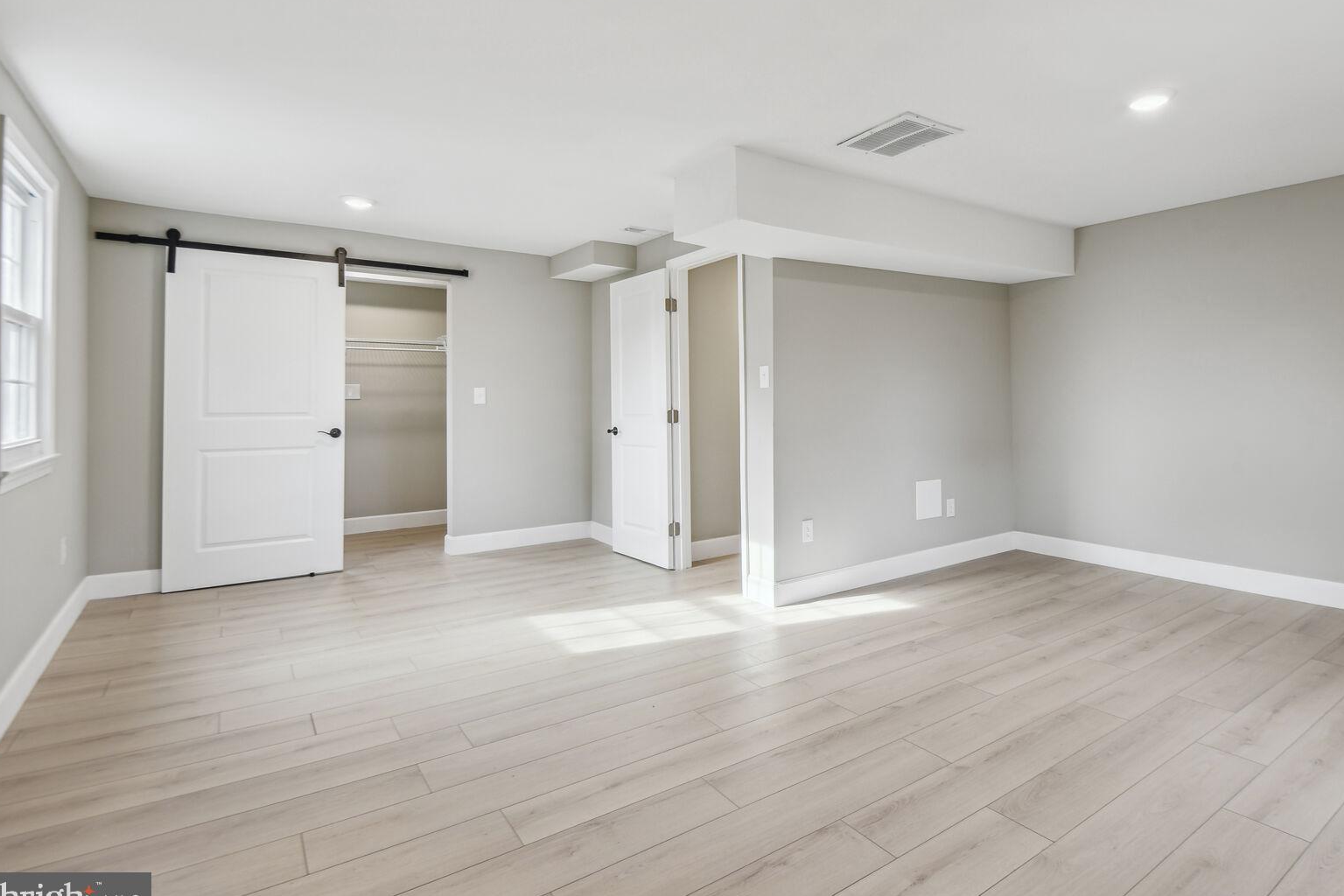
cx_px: 744
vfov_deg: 67.3
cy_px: 422
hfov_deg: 89.7
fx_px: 672
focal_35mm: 18
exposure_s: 1/25
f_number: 8
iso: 200
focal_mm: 16
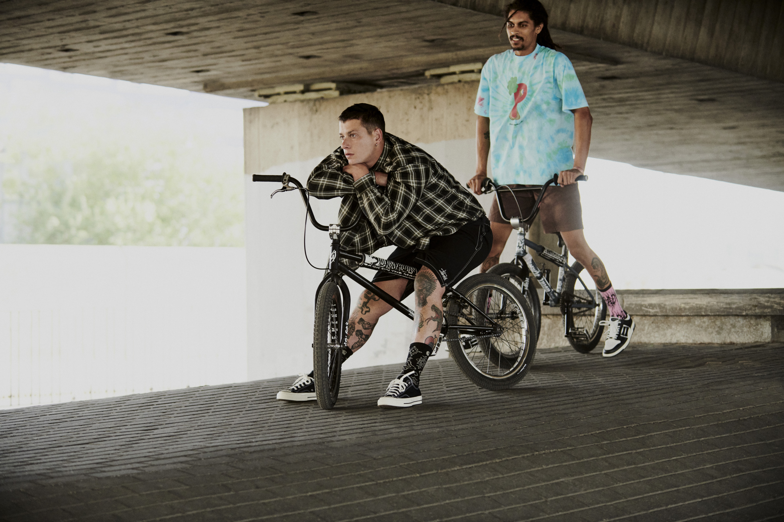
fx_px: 2069
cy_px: 261
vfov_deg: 14.4
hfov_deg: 21.5
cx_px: 392
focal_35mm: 95
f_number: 4
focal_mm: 95
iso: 1000
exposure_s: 1/800
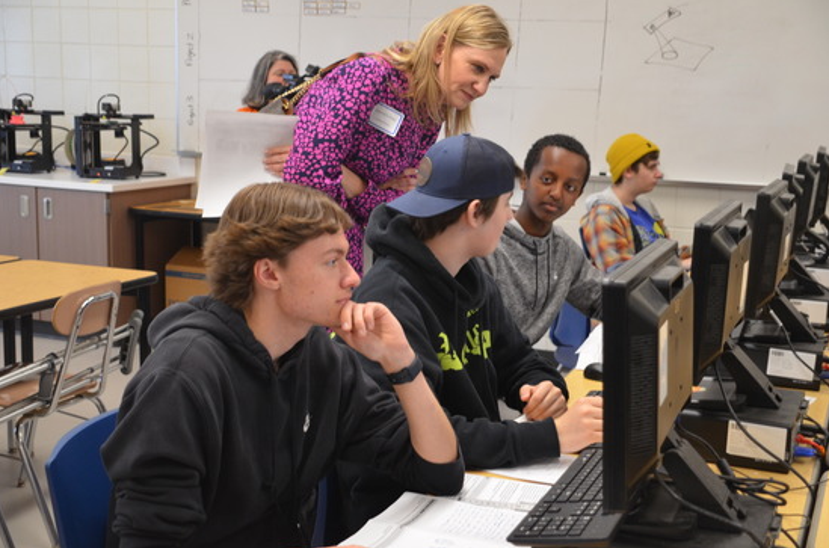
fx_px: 1125
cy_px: 274
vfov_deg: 27.4
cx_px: 411
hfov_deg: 40.4
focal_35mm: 49
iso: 800
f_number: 4.2
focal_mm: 32
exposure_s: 1/50
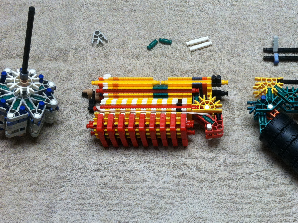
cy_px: 129
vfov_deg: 23.9
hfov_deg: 30.9
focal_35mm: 61
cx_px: 242
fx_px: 524
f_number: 2.8
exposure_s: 1/60
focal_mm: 3.85
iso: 100
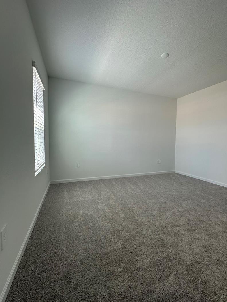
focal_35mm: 16
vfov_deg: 94.5
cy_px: 150
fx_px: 140
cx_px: 124
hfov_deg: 77.9
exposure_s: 1/99
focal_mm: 2.22
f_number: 2.2
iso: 50
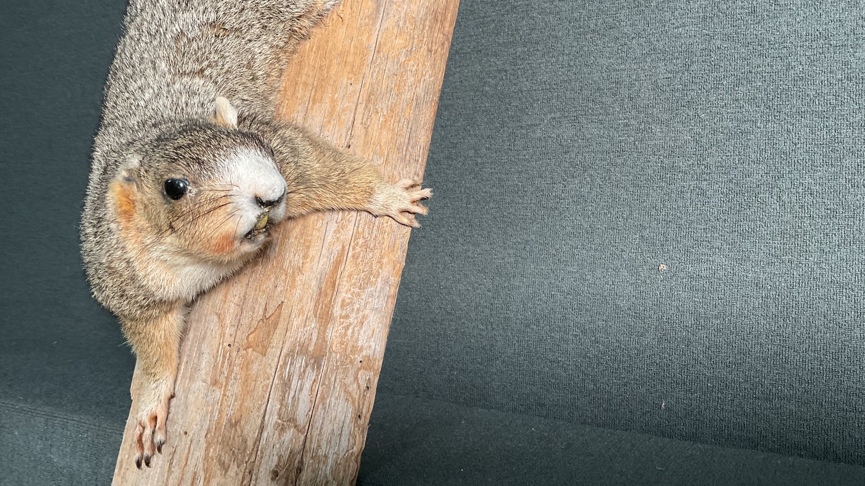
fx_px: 734
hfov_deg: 61.0
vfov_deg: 36.7
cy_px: 242
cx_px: 428
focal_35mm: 32
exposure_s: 1/60
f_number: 1.8
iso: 100
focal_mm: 3
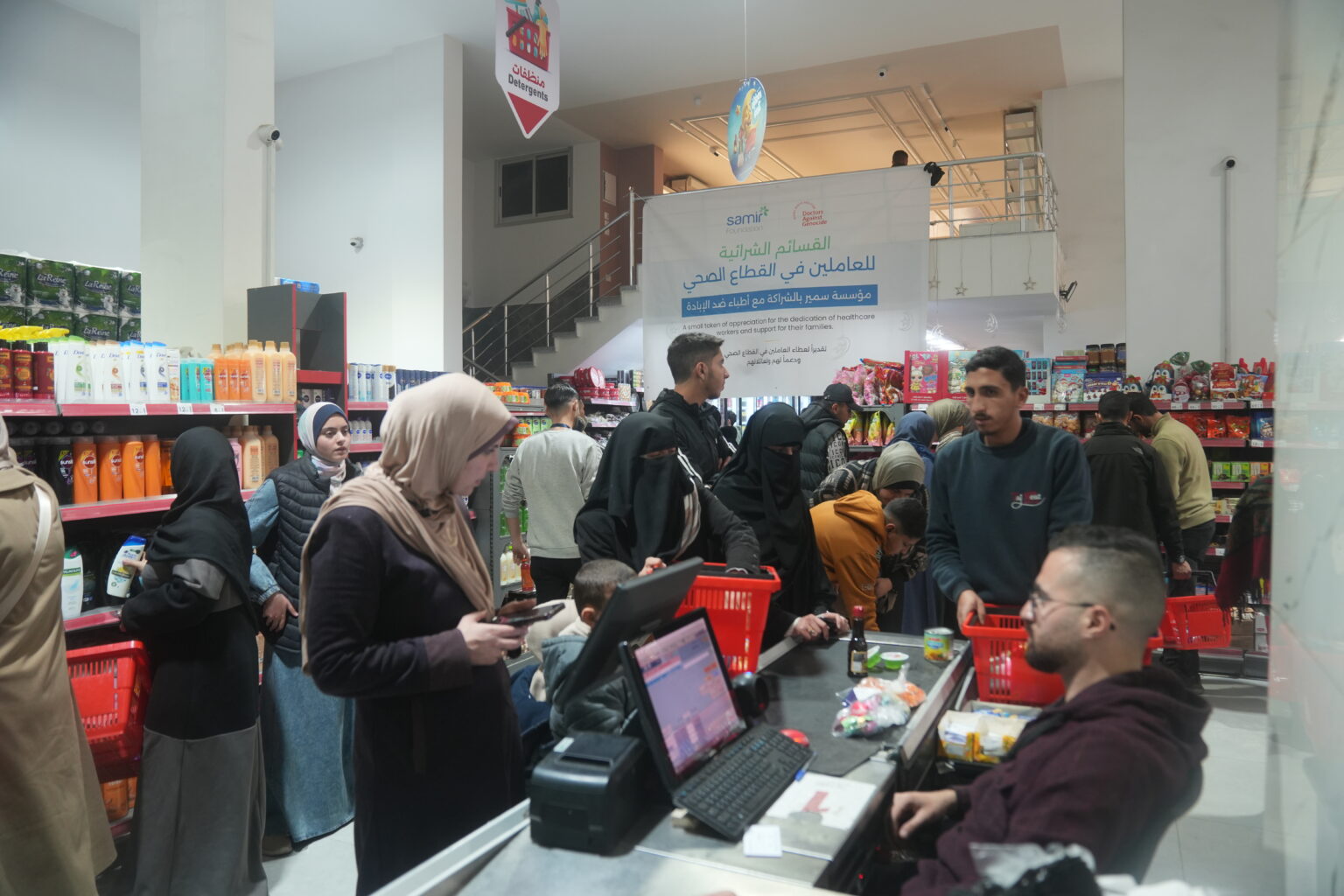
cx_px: 672
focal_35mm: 24
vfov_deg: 53.1
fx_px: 896
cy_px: 448
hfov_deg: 73.7
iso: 1000
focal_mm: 24
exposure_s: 1/200
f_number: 2.8
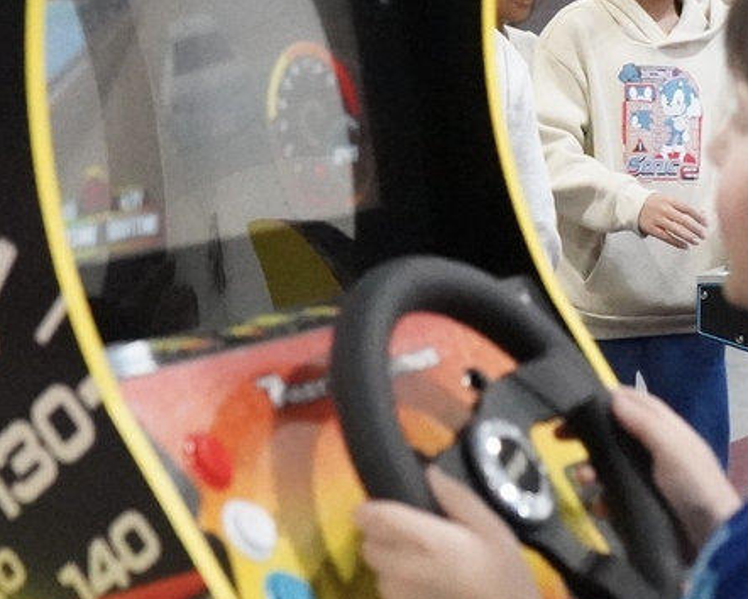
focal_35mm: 100
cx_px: 536
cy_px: 215
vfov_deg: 15.4
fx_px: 2215
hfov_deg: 19.1
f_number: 4.5
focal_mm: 46
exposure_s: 1/1000
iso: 32000
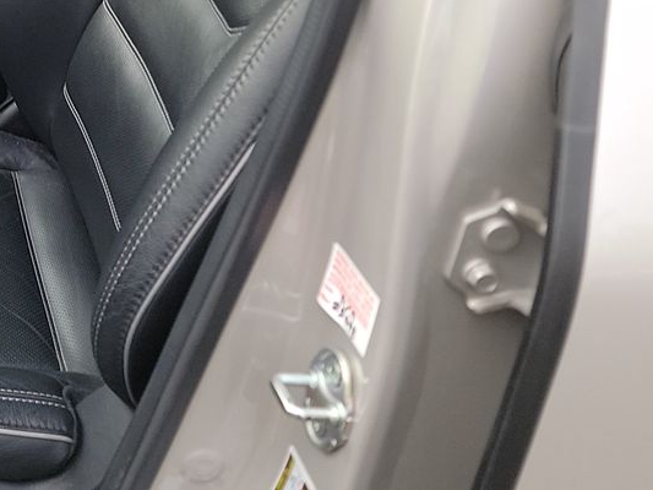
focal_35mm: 72
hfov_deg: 23.4
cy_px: -32
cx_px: -230
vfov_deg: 19.7
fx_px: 1359
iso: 98
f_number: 1.8
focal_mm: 6.7
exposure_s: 1/119
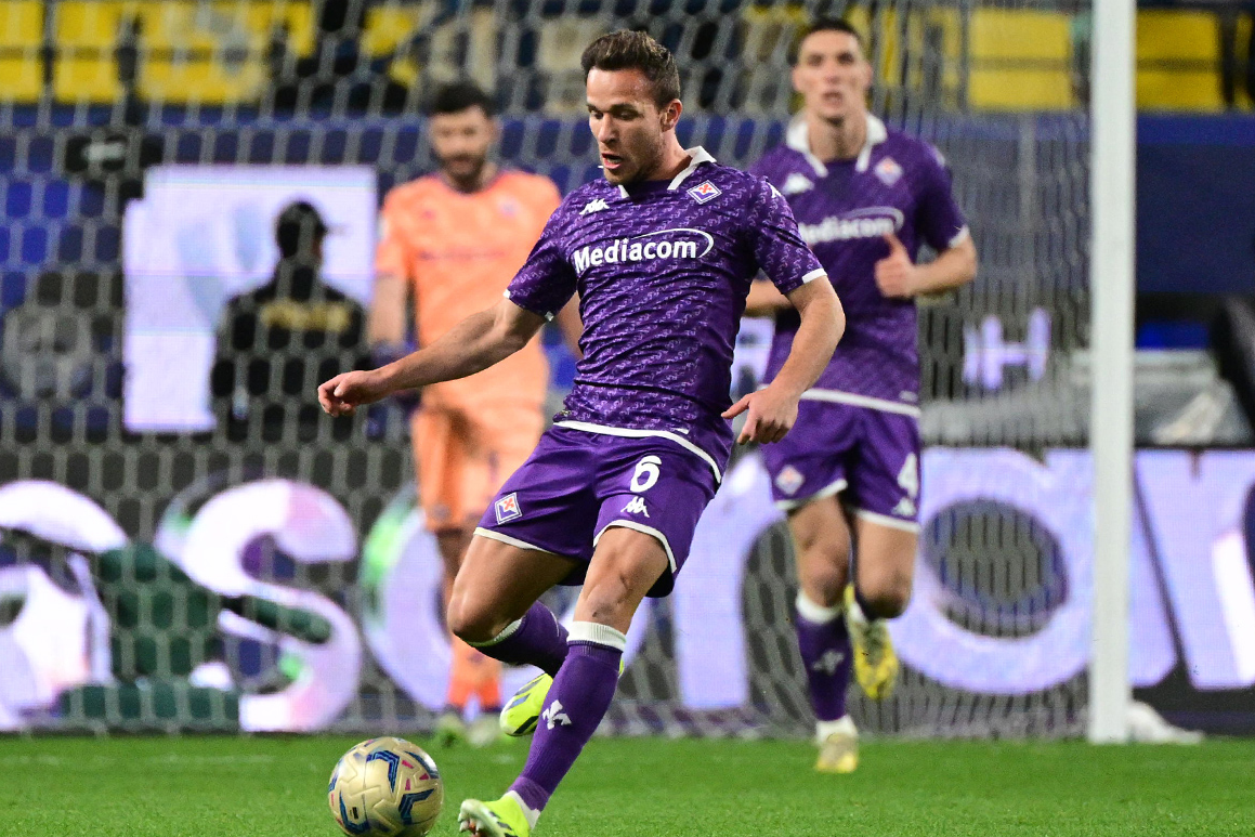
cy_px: 420
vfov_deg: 2.2
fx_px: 21650
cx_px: 630
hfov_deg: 3.3
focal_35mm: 621
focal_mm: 400
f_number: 4
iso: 5000
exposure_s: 1/1600
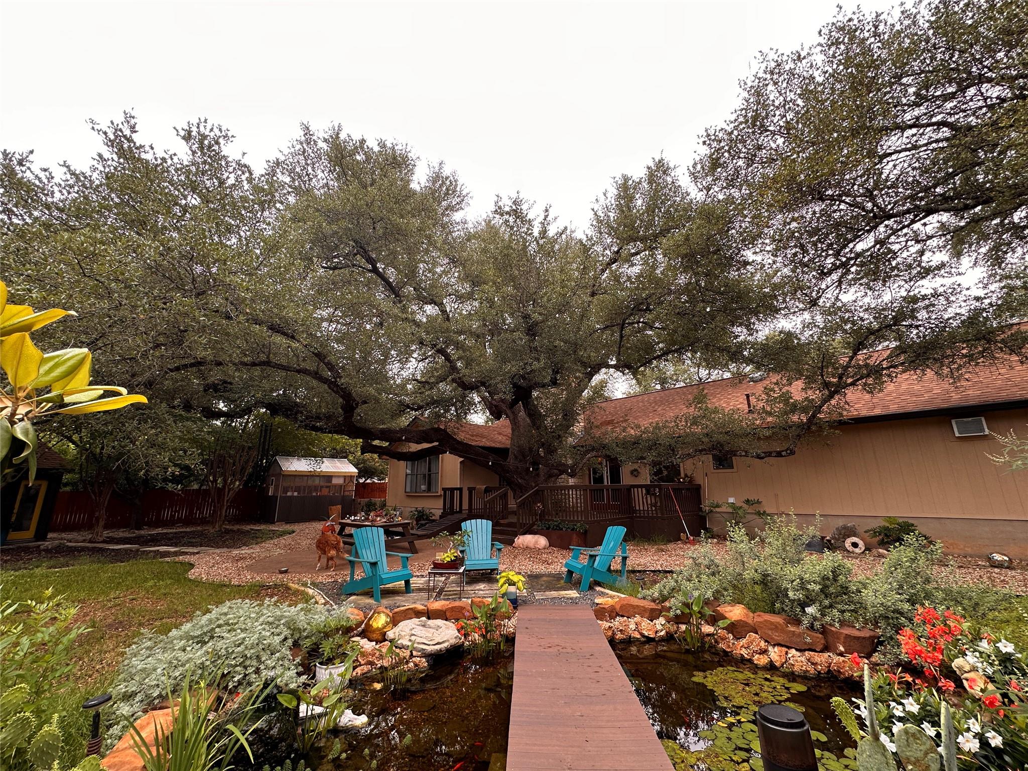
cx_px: 514
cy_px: 386
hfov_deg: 102.1
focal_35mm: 14
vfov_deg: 85.7
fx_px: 416
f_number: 2.2
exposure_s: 1/99
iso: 64
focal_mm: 2.22
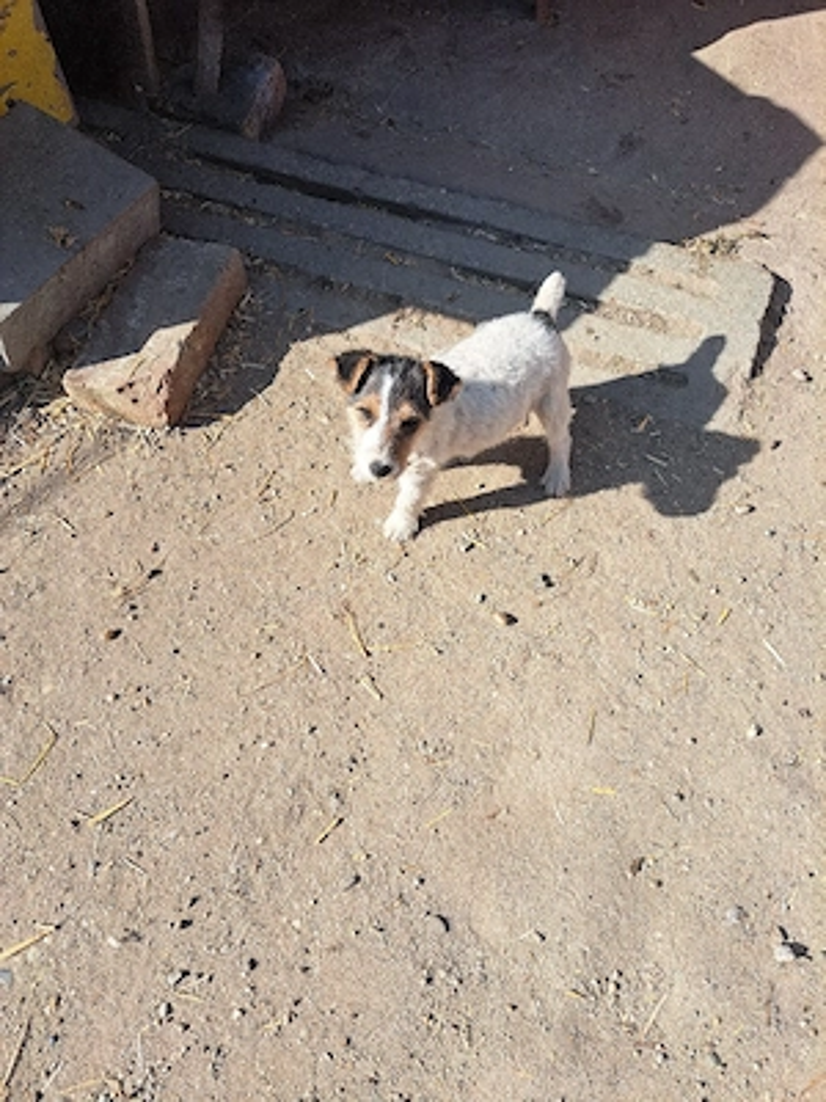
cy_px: 551
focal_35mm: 24
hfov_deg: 56.8
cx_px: 413
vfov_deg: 71.6
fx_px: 764
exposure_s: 1/714
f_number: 1.8
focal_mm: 5.23
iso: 50
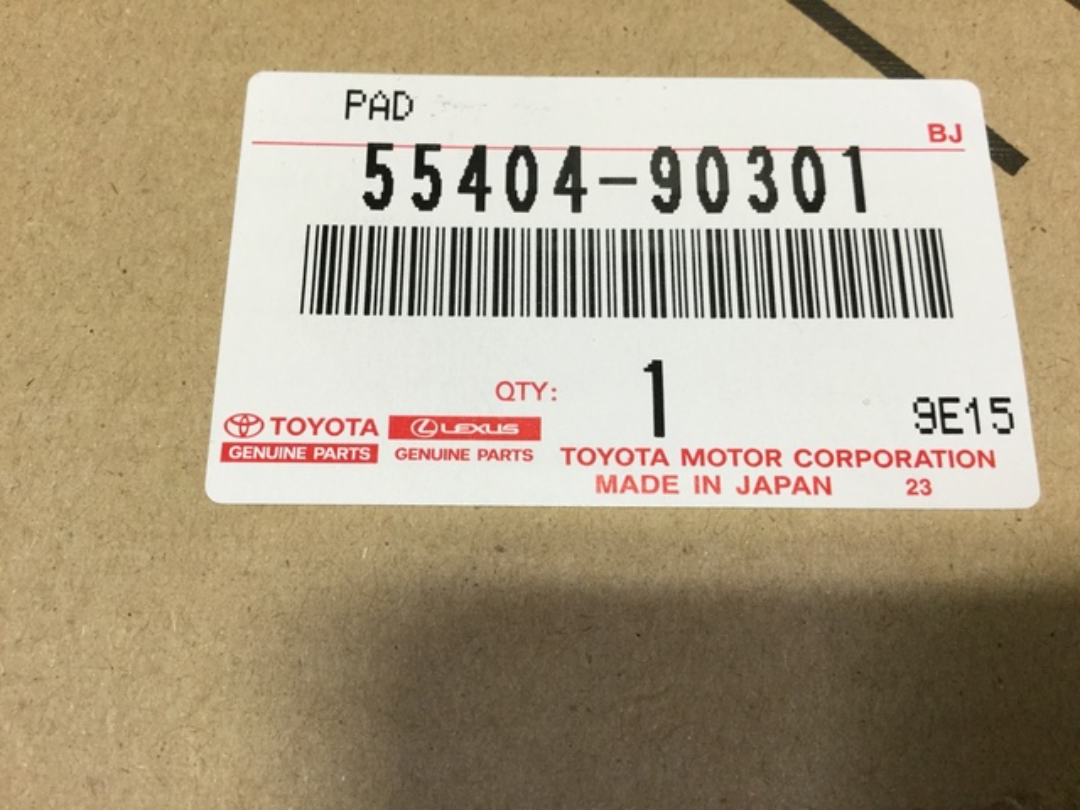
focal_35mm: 31
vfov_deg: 45.4
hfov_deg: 58.4
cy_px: 405
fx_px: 967
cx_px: 540
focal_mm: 3.3
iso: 100
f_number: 2.4
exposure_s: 1/30
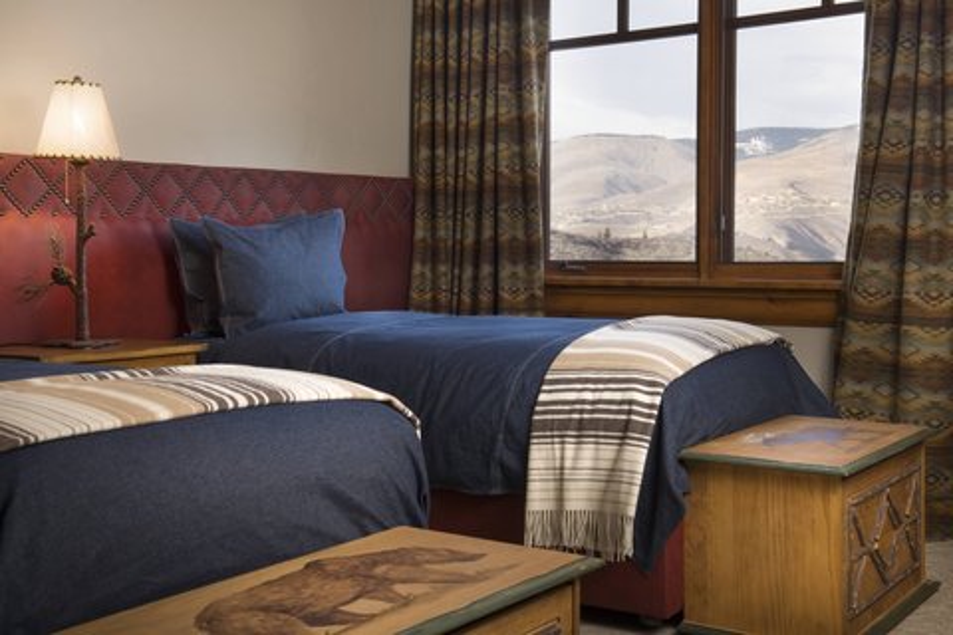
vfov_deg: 28.1
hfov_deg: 41.1
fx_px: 1271
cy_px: 318
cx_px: 476
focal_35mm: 48
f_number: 18
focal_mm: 48
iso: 250
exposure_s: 1
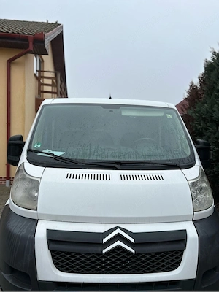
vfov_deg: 67.3
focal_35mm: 26
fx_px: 219
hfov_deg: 53.1
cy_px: 146
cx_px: 110
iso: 50
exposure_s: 1/1058
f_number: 1.5
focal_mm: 5.7
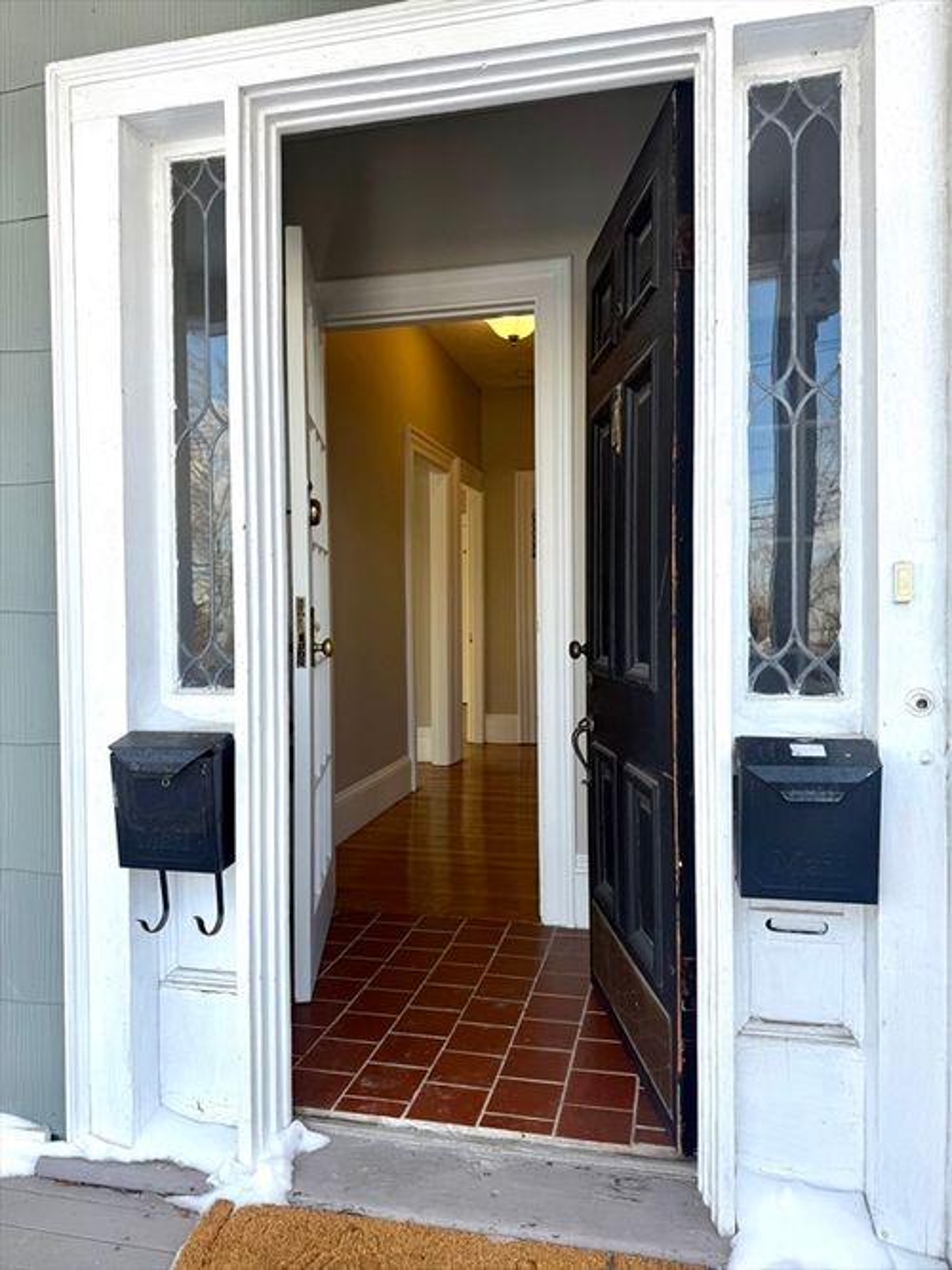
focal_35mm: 24
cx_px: 476
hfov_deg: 56.8
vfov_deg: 71.6
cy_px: 635
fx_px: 880
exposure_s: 1/607
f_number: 1.78
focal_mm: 6.76
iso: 80
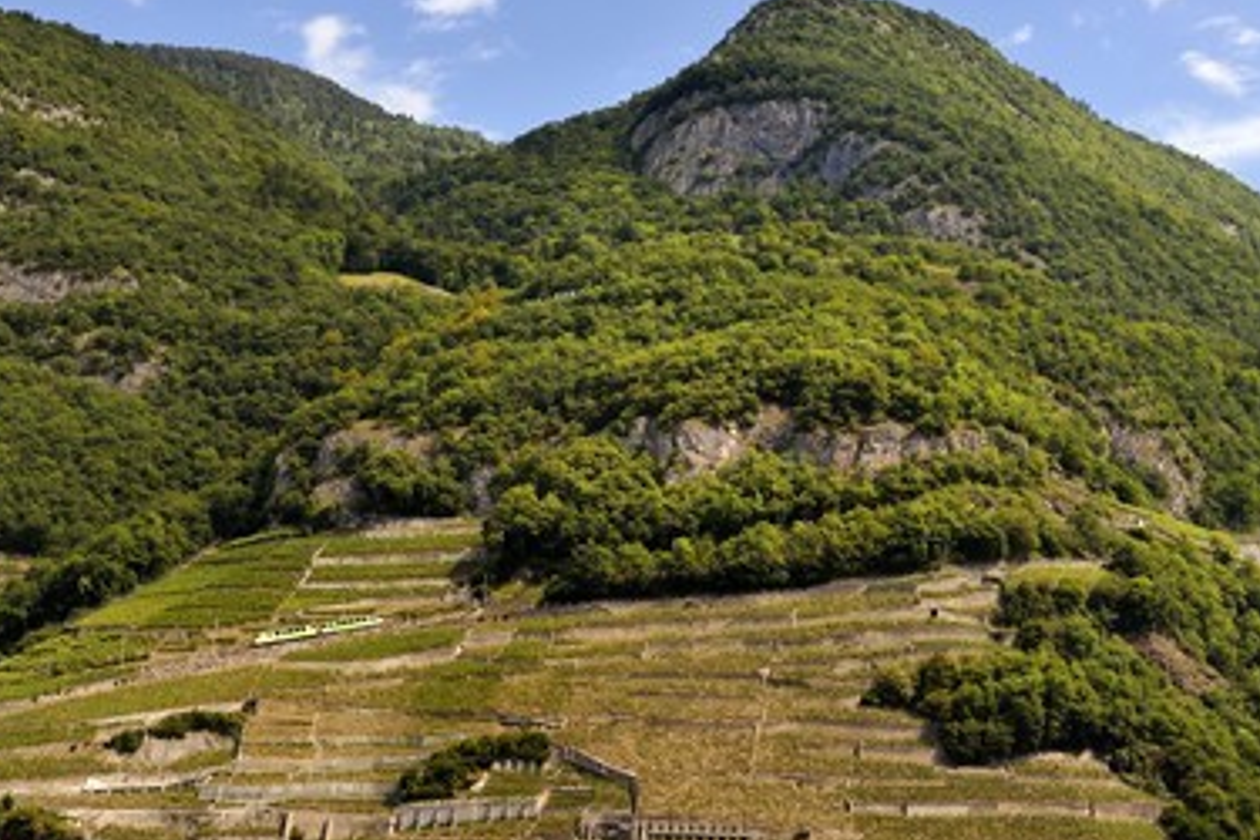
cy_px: 396
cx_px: 655
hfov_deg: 35.6
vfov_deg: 24.2
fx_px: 1960
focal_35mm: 56
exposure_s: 1/250
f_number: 9
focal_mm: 50
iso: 200
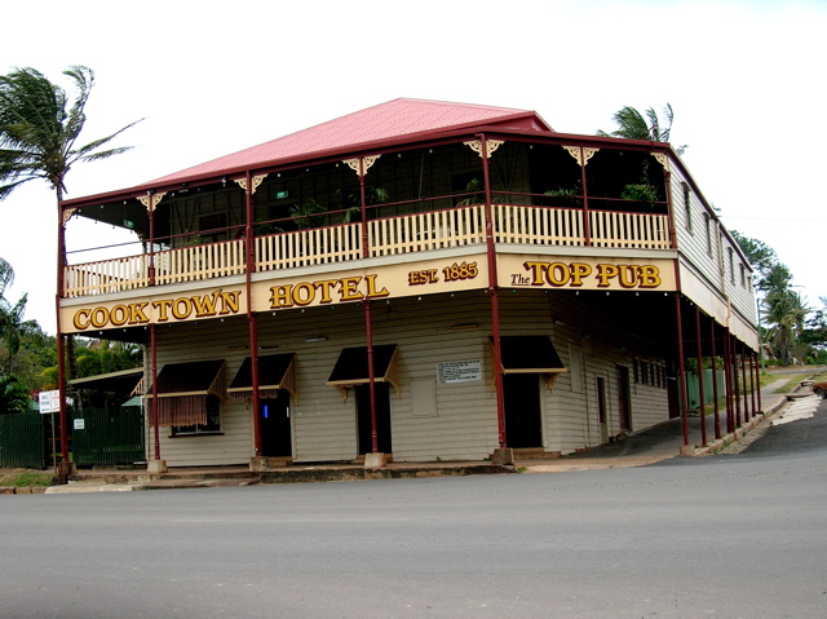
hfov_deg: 51.4
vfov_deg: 39.6
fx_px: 859
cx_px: 414
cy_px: 310
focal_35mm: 36
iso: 50
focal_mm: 6
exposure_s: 1/210
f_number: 2.7
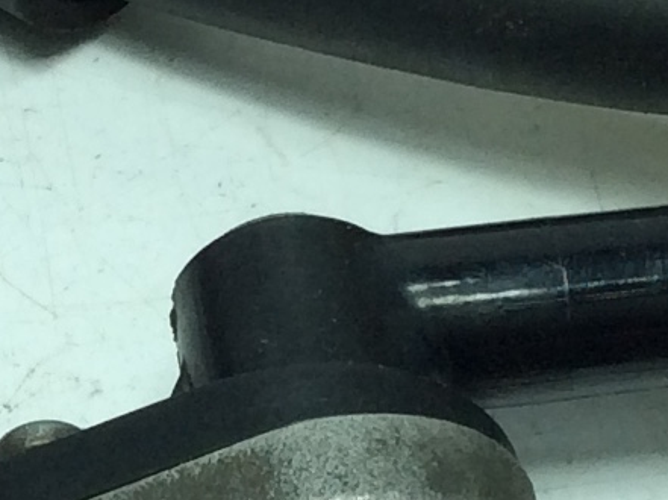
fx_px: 3625
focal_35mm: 188
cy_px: 203
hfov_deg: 10.5
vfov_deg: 7.9
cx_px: 36
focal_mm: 3.3
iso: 32
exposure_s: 1/381
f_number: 2.4
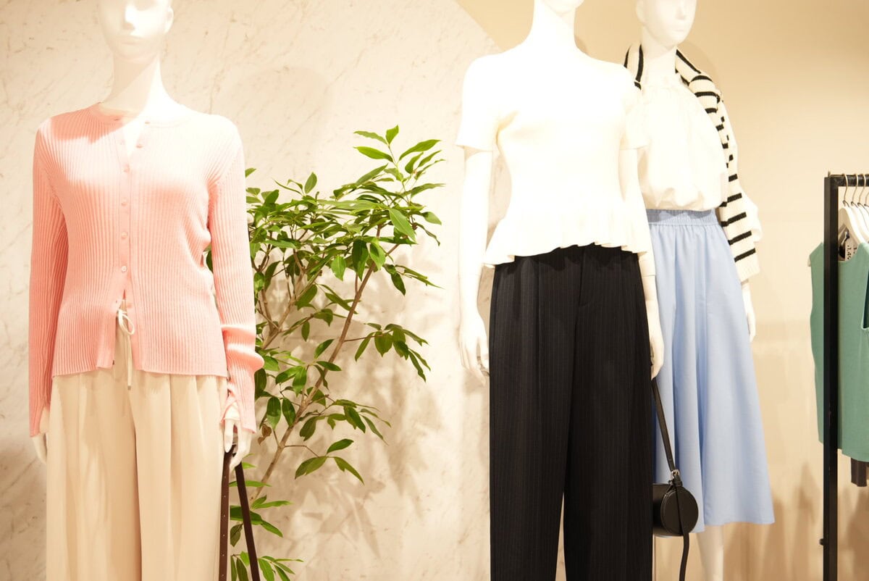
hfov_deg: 45.4
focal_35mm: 43
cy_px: 290
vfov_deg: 31.2
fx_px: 1039
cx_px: 434
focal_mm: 43
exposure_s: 1/400
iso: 1000
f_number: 2.8
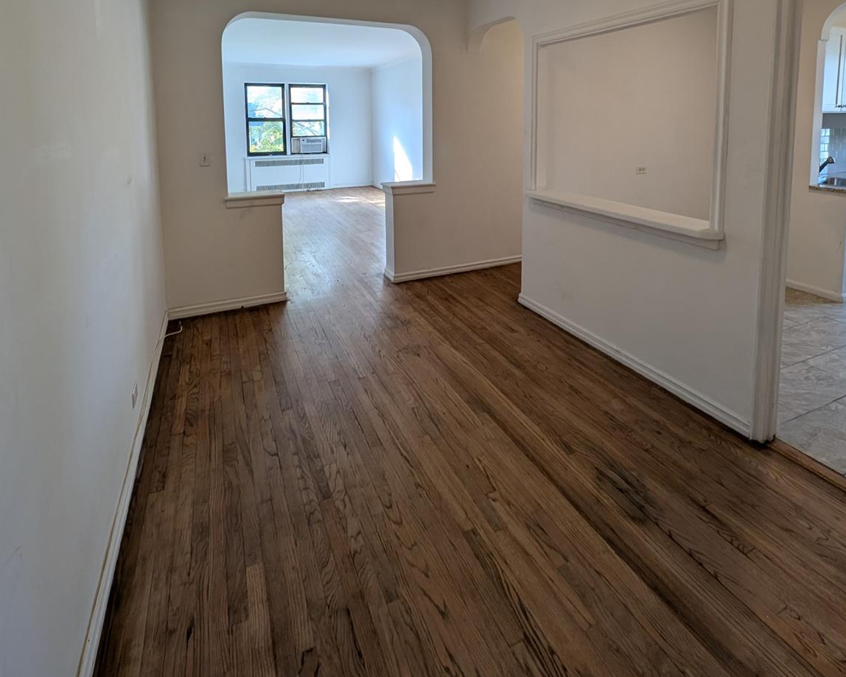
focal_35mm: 17
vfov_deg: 70.9
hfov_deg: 89.6
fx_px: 426
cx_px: 421
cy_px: 156
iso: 72
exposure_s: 1/120
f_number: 2.2
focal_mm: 1.95
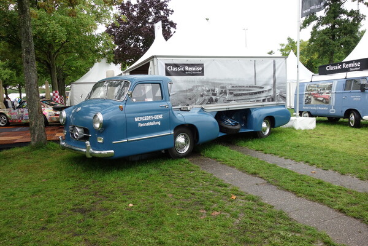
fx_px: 286
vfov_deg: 46.4
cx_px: 184
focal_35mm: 28
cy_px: 123
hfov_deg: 65.5
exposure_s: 1/250
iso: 320
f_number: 4.5
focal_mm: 10.4
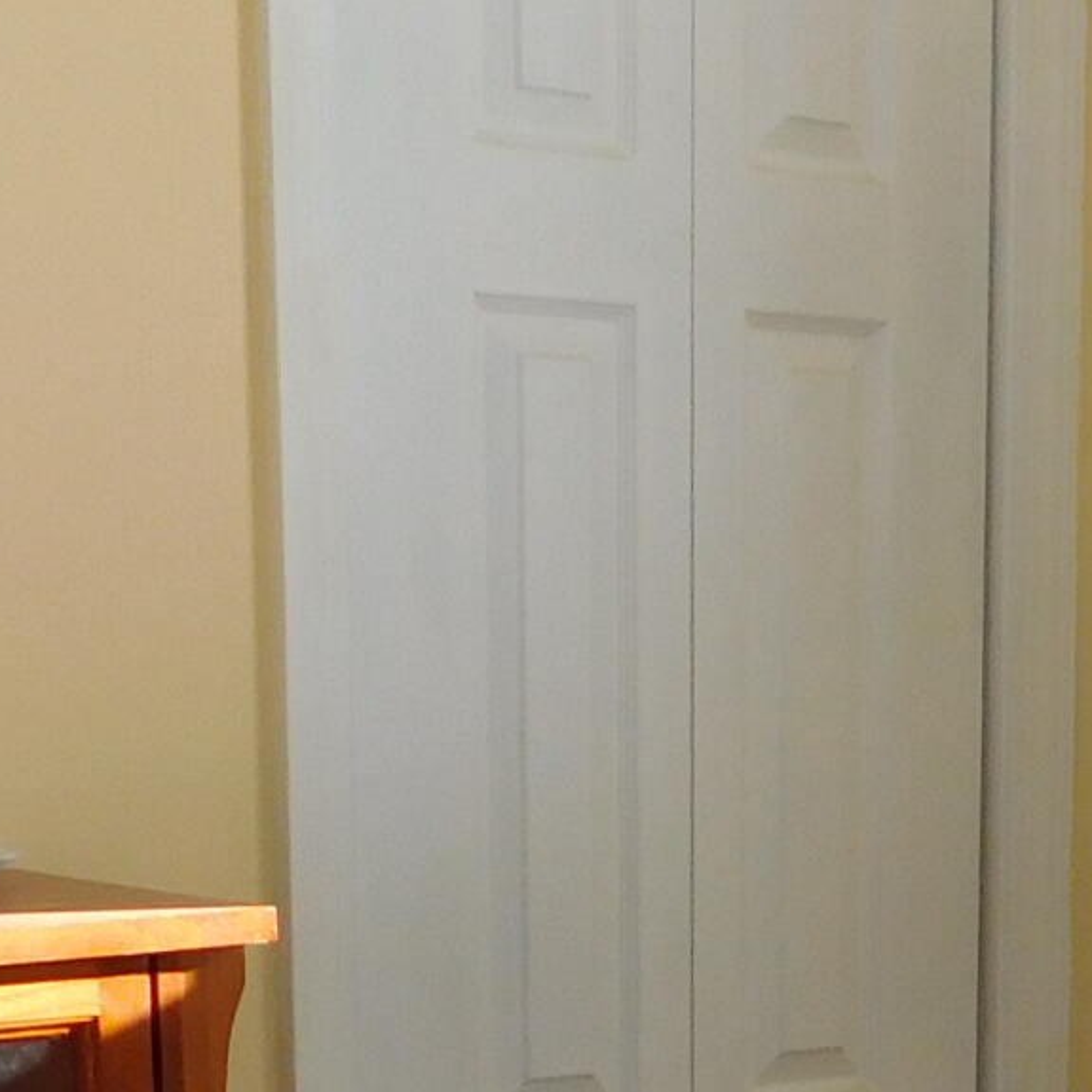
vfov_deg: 15.5
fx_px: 3783
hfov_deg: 15.8
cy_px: 1497
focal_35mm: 106
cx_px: 1329
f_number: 3
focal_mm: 4
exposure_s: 1/250
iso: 125
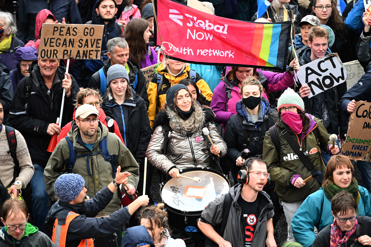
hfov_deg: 5.2
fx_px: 4122
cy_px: 124
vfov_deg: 3.4
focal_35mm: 400
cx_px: 186
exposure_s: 1/500
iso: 5600
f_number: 5.6
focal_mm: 400
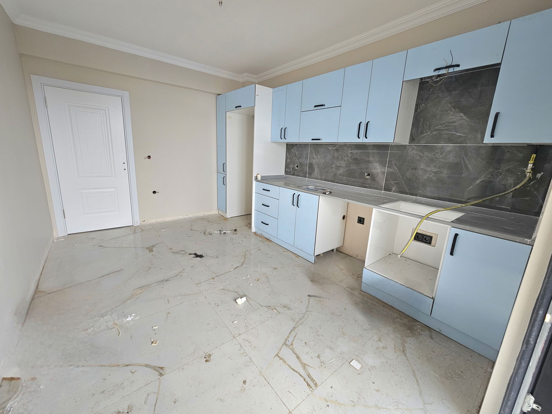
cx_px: 276
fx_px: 207
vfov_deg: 89.9
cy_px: 207
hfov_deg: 106.2
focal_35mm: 13
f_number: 2.2
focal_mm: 2.2
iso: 100
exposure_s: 1/50.3
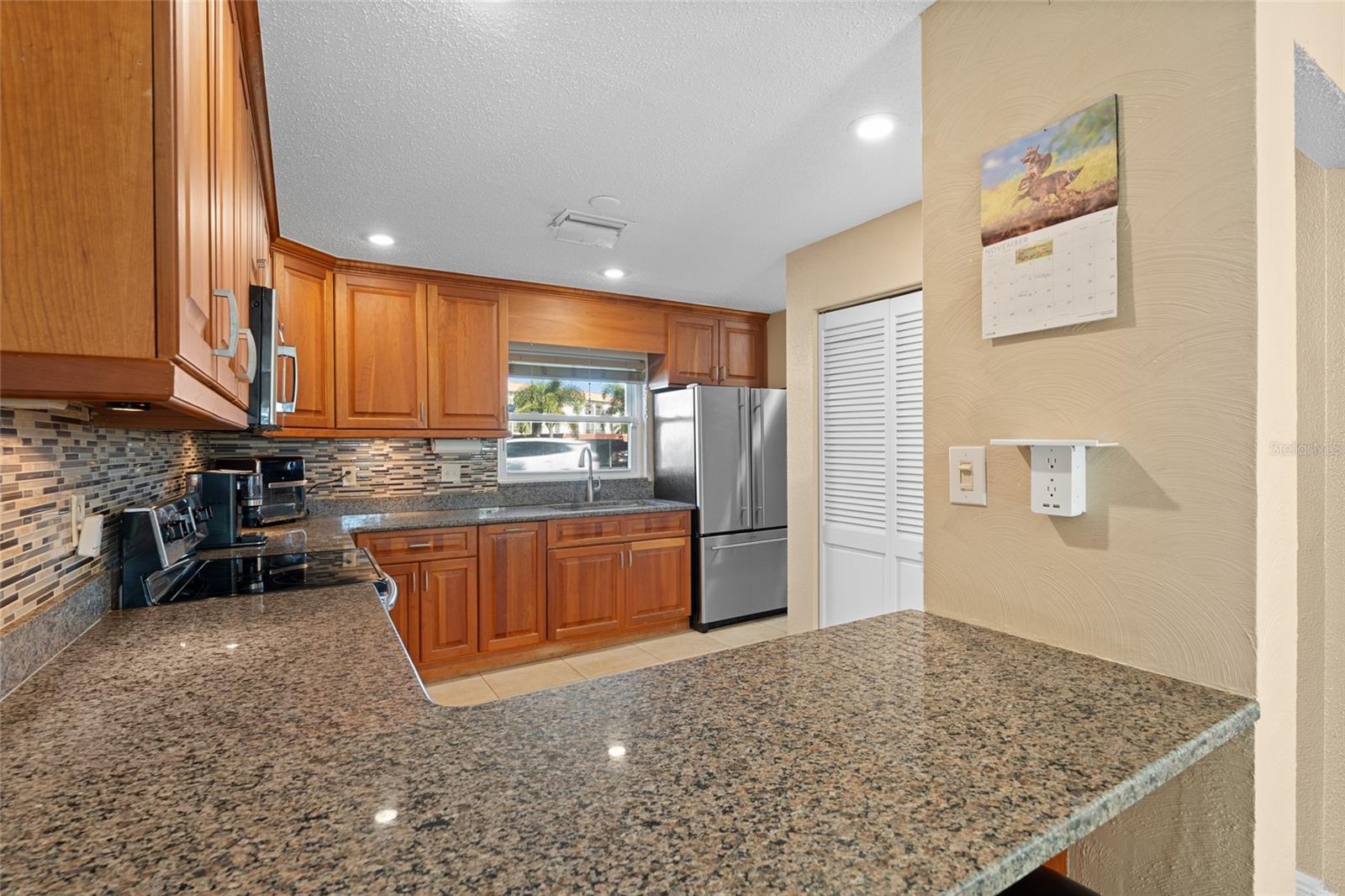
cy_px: 448
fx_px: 598
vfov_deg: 73.7
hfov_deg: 96.7
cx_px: 672
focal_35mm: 16
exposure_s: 2.5
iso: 250
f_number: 9
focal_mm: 16
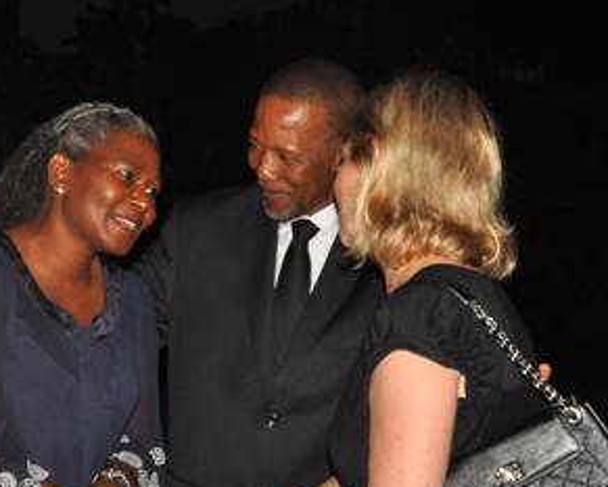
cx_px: 247
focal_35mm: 85
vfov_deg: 18.1
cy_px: 229
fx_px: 1530
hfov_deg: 22.4
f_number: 11
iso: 1600
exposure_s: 1/200
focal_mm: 32
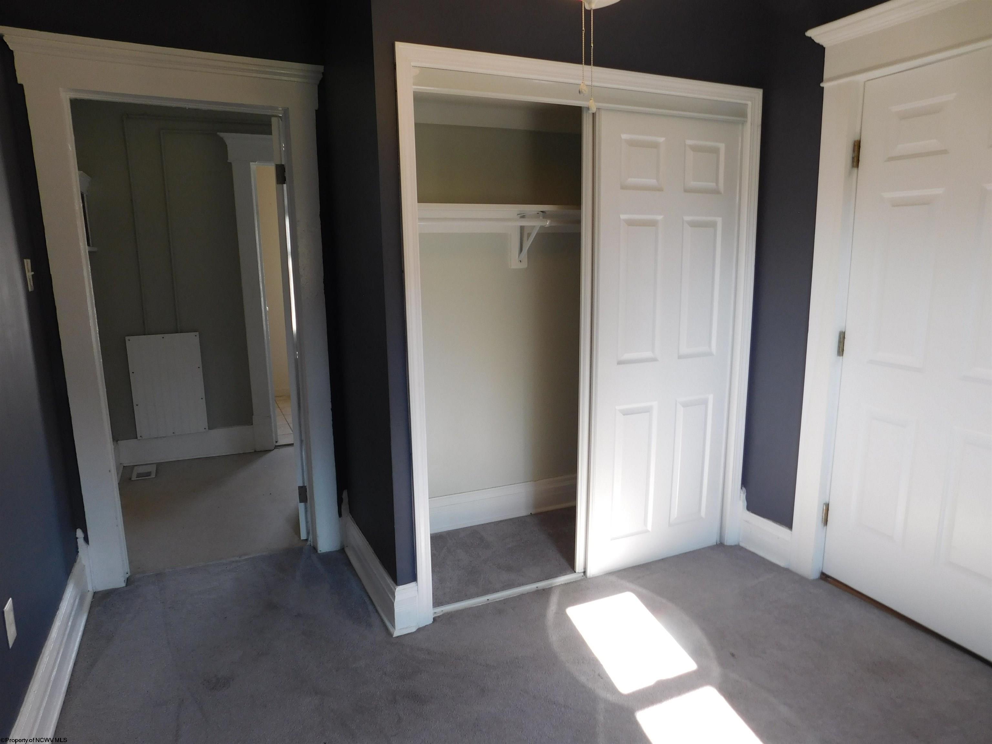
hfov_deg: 73.9
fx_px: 659
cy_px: 372
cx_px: 496
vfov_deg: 58.9
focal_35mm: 23
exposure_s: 1/40
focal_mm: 4
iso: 125
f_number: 3
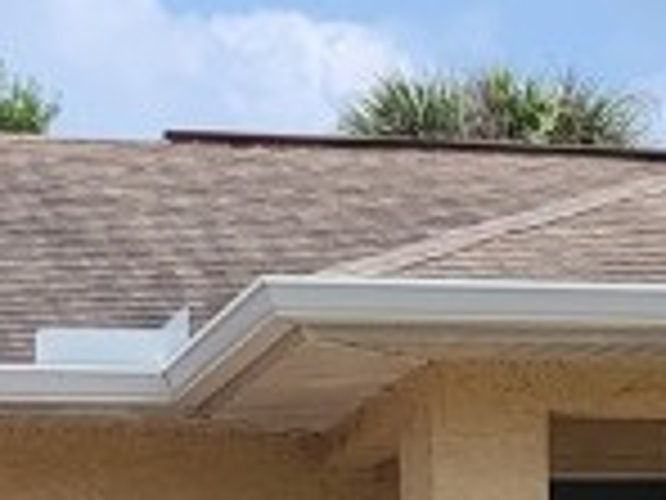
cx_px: 536
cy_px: 968
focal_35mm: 180
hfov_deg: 10.9
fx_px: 3463
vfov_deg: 7.9
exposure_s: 1/2359
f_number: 1.8
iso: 40
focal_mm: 5.4
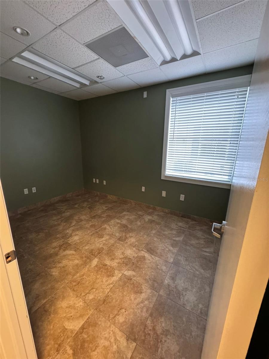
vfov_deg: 102.1
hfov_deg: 85.7
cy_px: 180
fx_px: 145
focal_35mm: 14
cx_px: 134
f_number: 2.2
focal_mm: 2.22
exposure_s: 1/60
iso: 1000
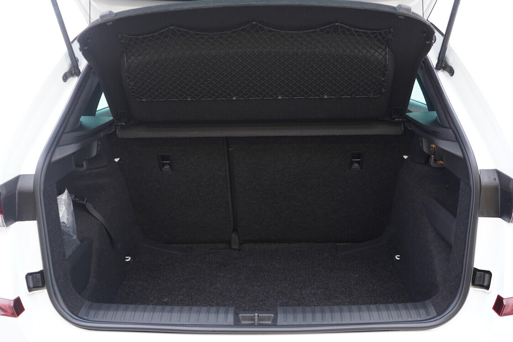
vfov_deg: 36.9
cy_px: 171
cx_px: 256
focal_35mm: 36
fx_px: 513
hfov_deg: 53.1
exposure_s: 1/40
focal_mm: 24
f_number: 2.8
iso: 400
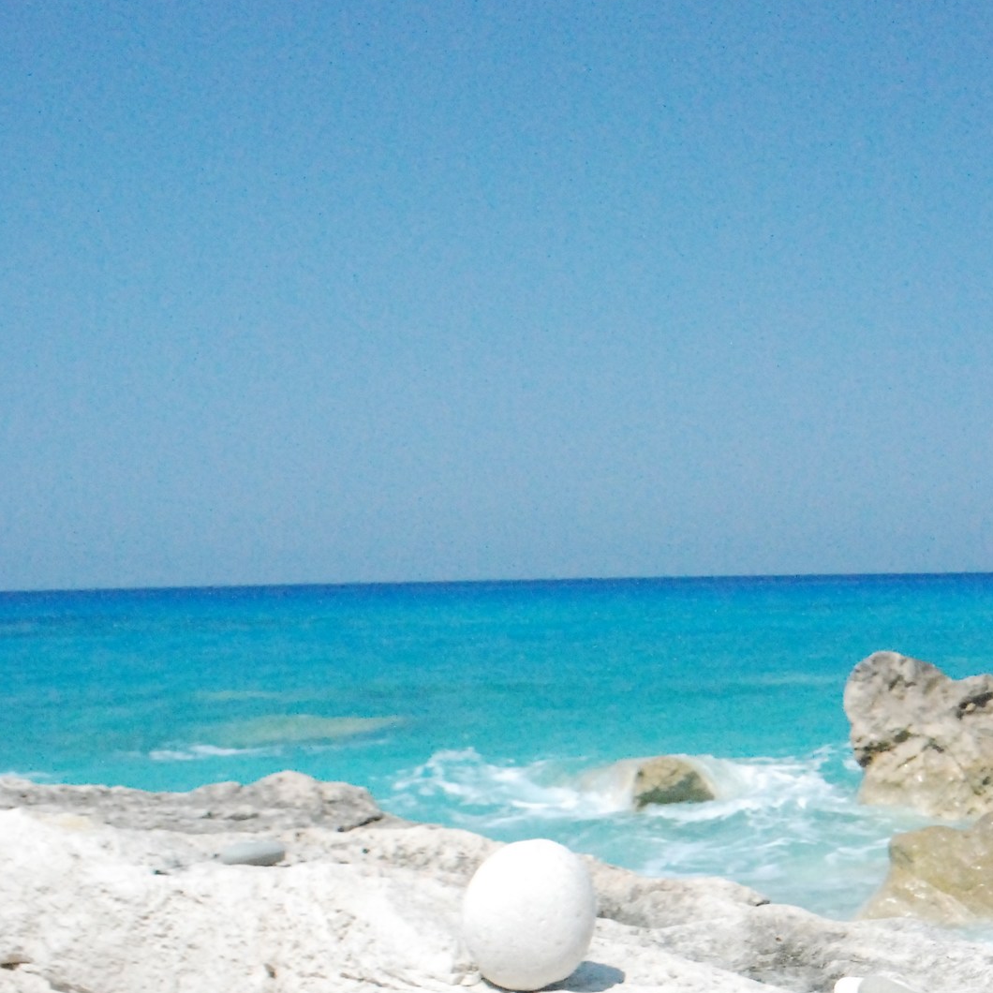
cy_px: 694
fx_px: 1688
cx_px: 1102
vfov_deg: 32.4
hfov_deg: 29.5
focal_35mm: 52
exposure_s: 1/4000
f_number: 8
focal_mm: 18
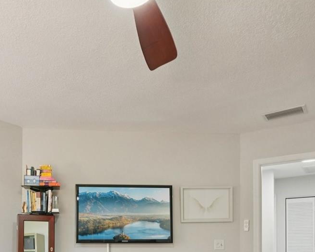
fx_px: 298
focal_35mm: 32
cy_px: 228
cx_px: 81
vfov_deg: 42.0
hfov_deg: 53.3
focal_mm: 14
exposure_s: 1/15
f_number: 8
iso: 400
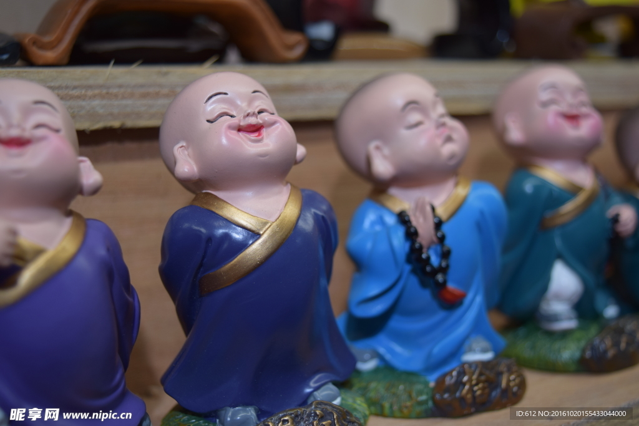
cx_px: 320
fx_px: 932
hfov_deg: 37.8
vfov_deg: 25.8
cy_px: 213
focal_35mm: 52
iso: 200
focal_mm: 35
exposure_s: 1/200
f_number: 4.5
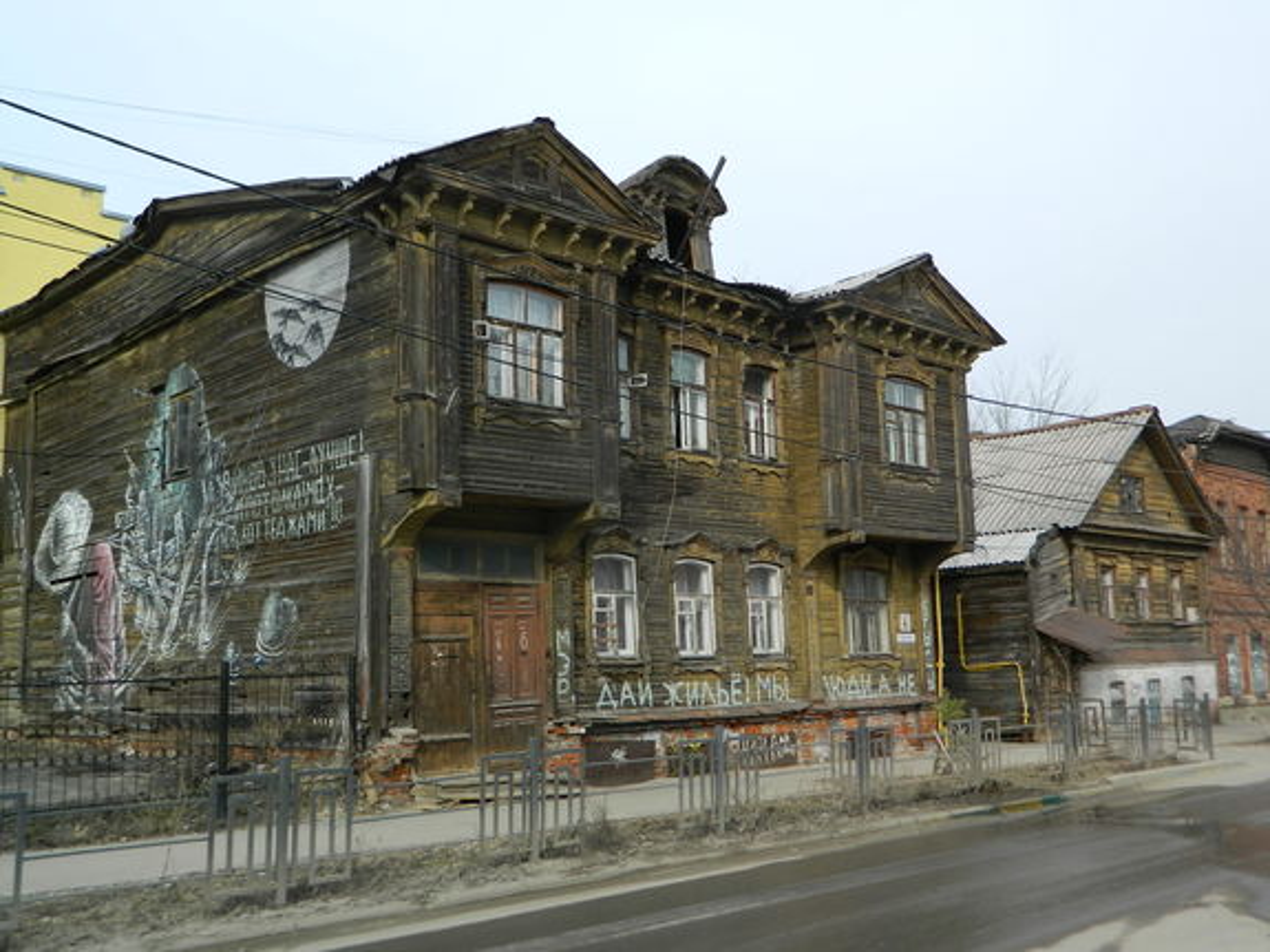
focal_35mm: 35
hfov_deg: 52.6
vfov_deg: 40.7
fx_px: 1284
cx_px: 635
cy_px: 476
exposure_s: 1/400
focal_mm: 6.2
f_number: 3.3
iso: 80
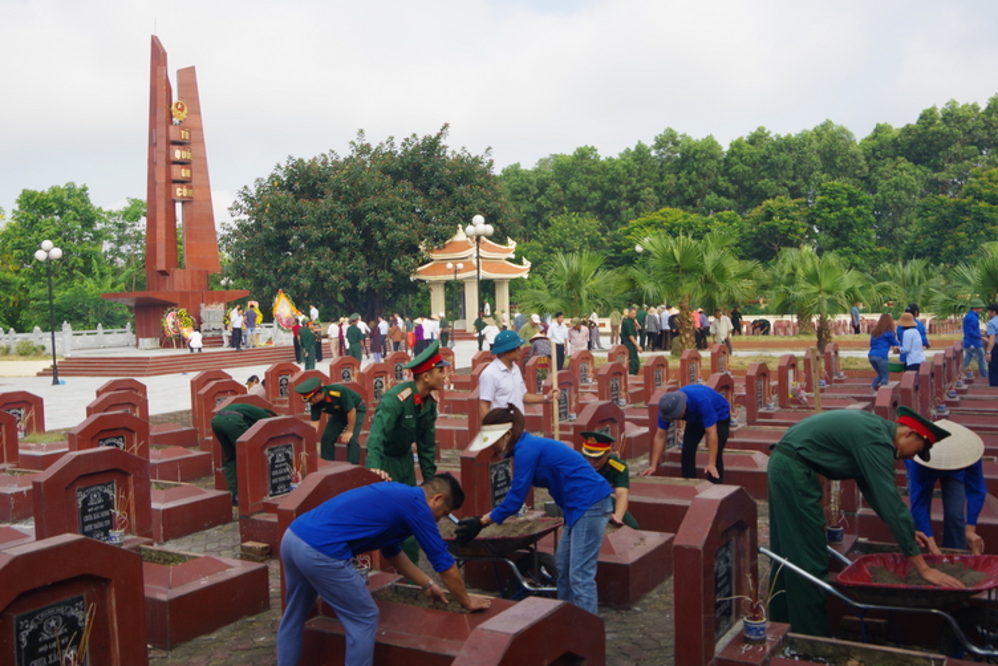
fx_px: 915
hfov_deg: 57.2
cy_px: 345
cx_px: 512
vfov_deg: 40.0
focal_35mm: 33
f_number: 8
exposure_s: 1/125
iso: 200
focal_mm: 21
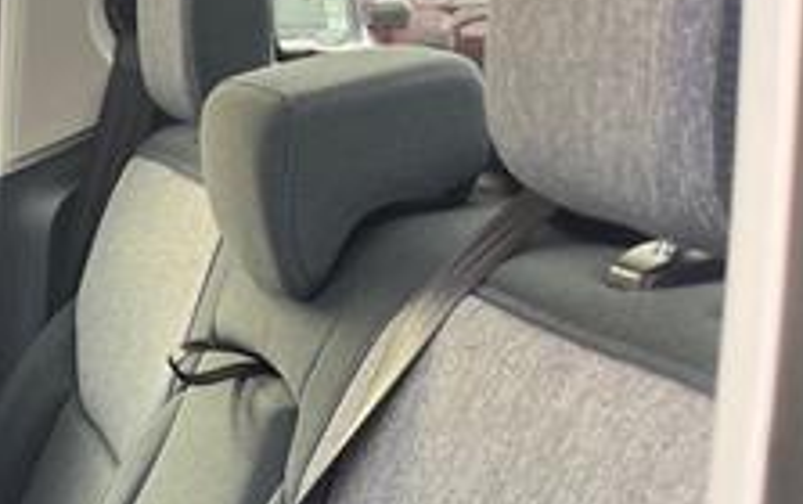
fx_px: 1731
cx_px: -324
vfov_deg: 15.3
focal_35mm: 79
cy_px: 749
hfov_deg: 22.5
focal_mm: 5.1
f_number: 1.6
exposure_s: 1/74
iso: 125
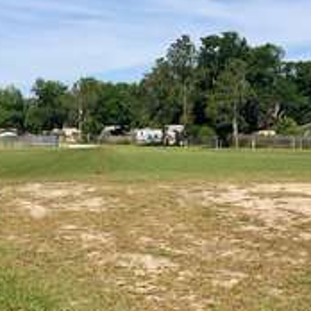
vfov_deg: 29.9
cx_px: 130
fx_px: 579
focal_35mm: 57
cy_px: 191
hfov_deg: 30.0
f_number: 1.8
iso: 20
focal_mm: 4
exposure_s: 1/2288
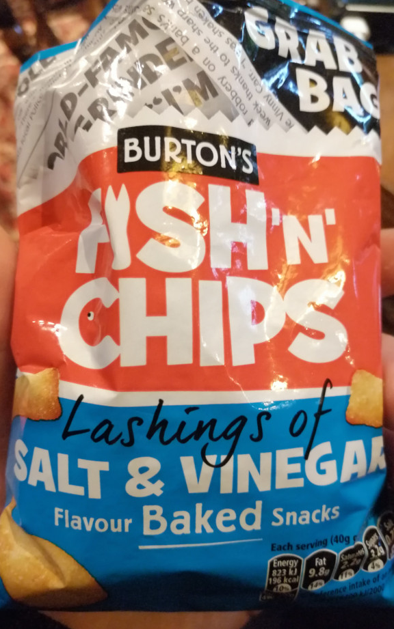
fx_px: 498
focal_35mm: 29
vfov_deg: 64.6
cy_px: 312
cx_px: 184
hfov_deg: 43.1
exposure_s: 1/16.7
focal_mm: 3.95
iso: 640
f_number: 1.8
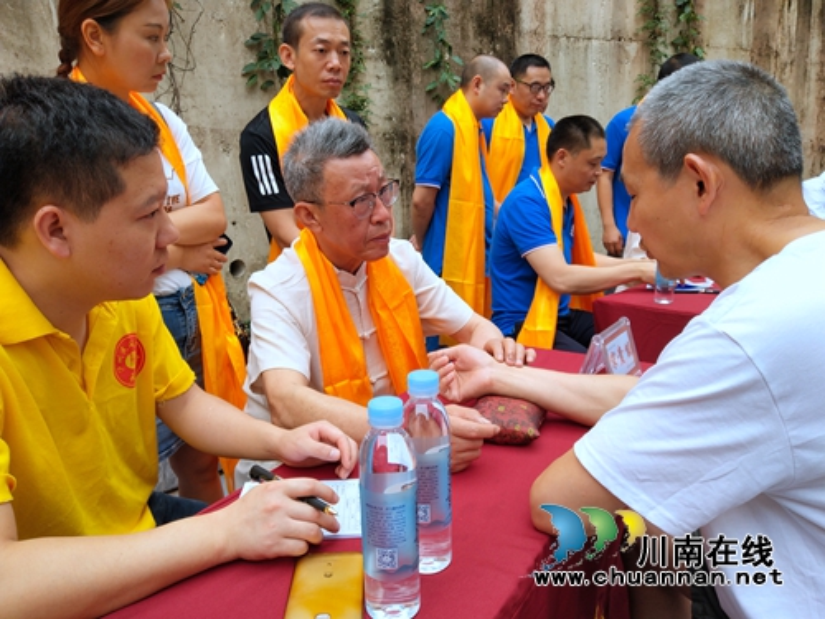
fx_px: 715
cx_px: 412
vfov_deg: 46.8
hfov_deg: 60.0
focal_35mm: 30
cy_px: 310
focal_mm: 3.95
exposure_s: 1/221
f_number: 1.8
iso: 98
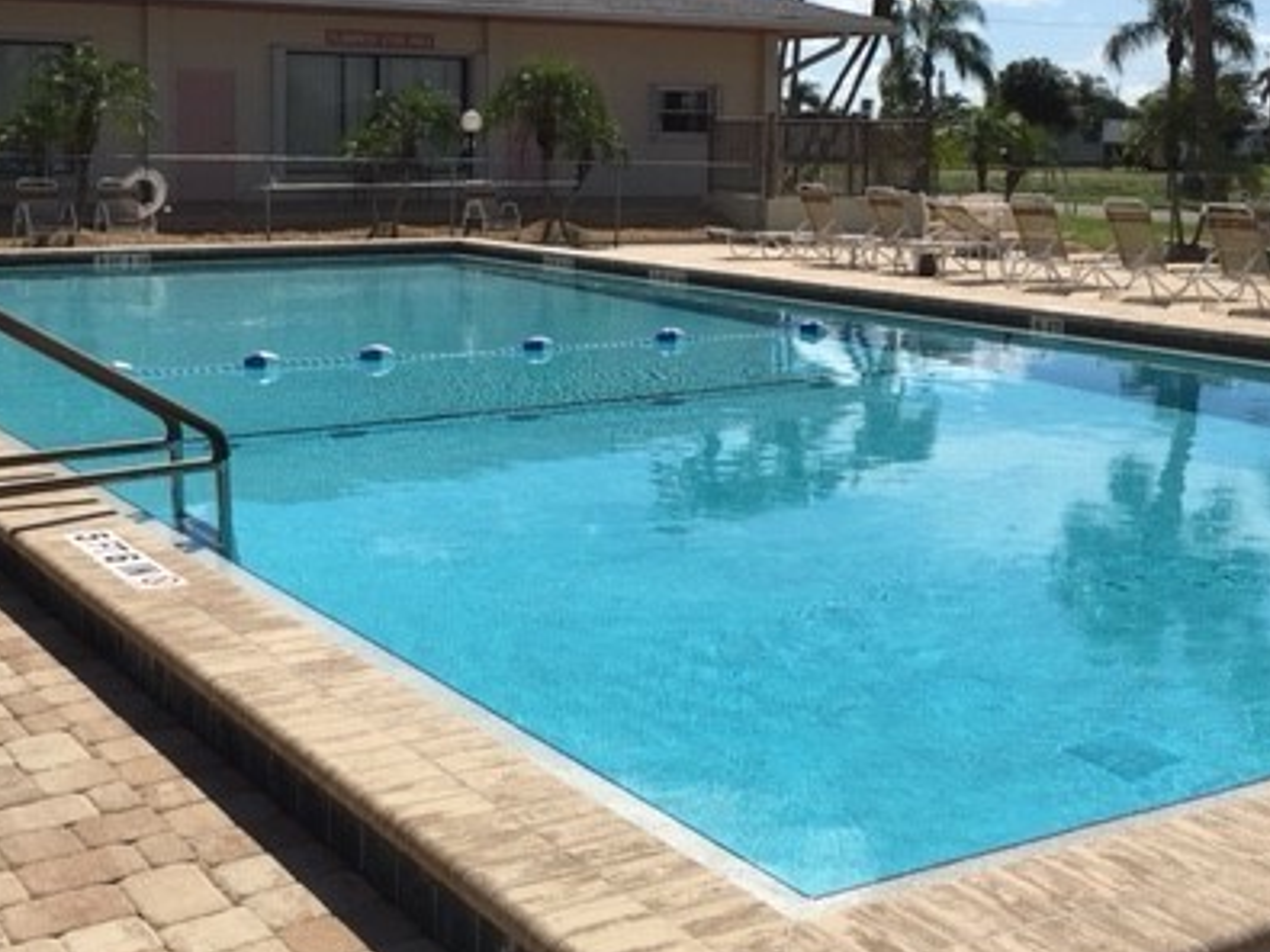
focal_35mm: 47
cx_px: 492
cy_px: 270
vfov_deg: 30.5
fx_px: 1724
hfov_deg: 40.2
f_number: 2.2
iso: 25
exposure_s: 1/3344
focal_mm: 4.15
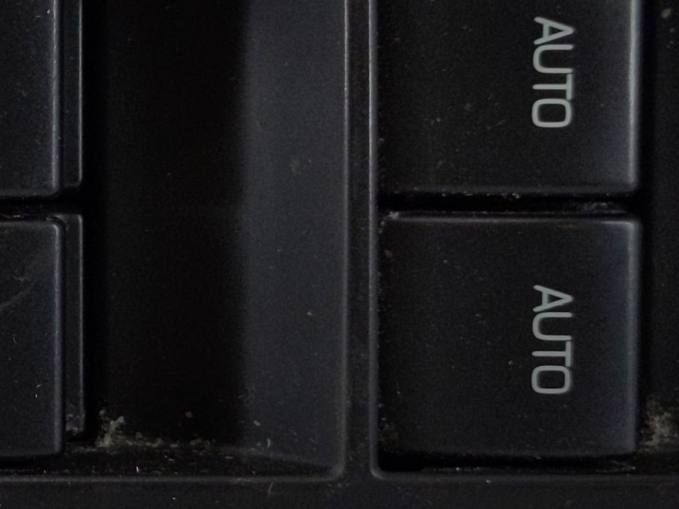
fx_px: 2158
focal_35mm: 110
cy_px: 233
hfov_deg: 17.3
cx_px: -75
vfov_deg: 13.5
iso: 55
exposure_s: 1/117
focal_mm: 4.38
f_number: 1.73
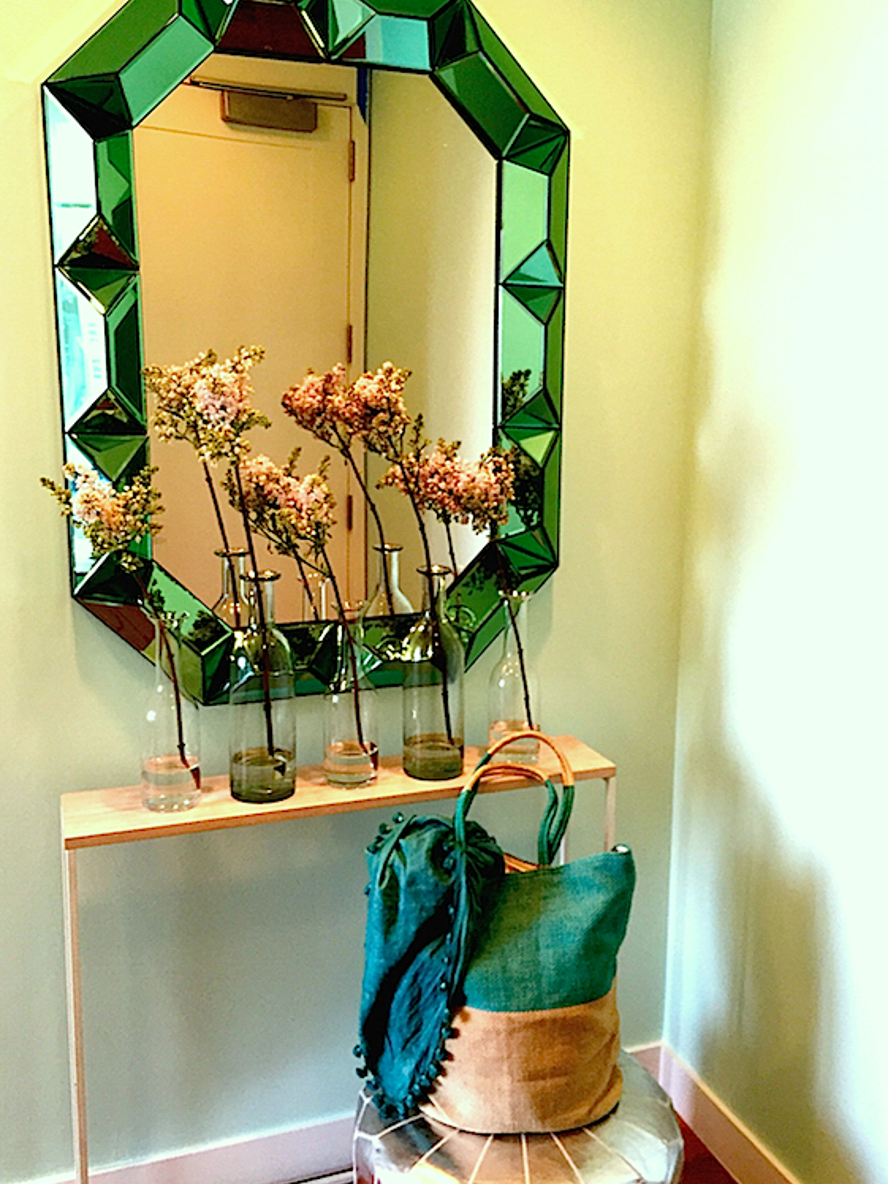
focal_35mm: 31
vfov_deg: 58.3
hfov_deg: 45.4
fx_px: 1060
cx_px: 434
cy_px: 556
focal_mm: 4.15
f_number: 2.2
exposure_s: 1/30
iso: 50
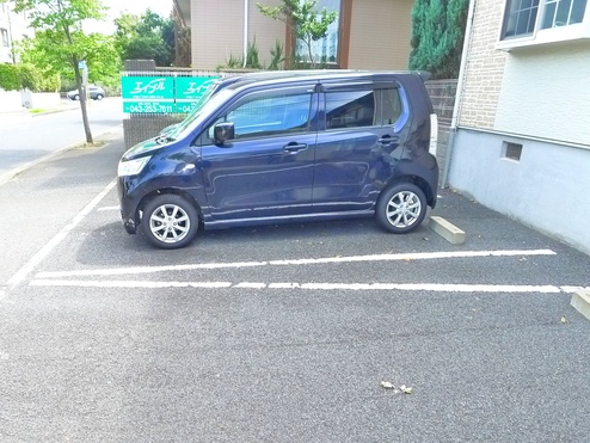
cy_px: 297
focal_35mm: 34
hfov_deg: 53.9
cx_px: 268
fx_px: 580
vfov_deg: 41.3
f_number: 2.8
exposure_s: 1/200
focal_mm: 5.1
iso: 400
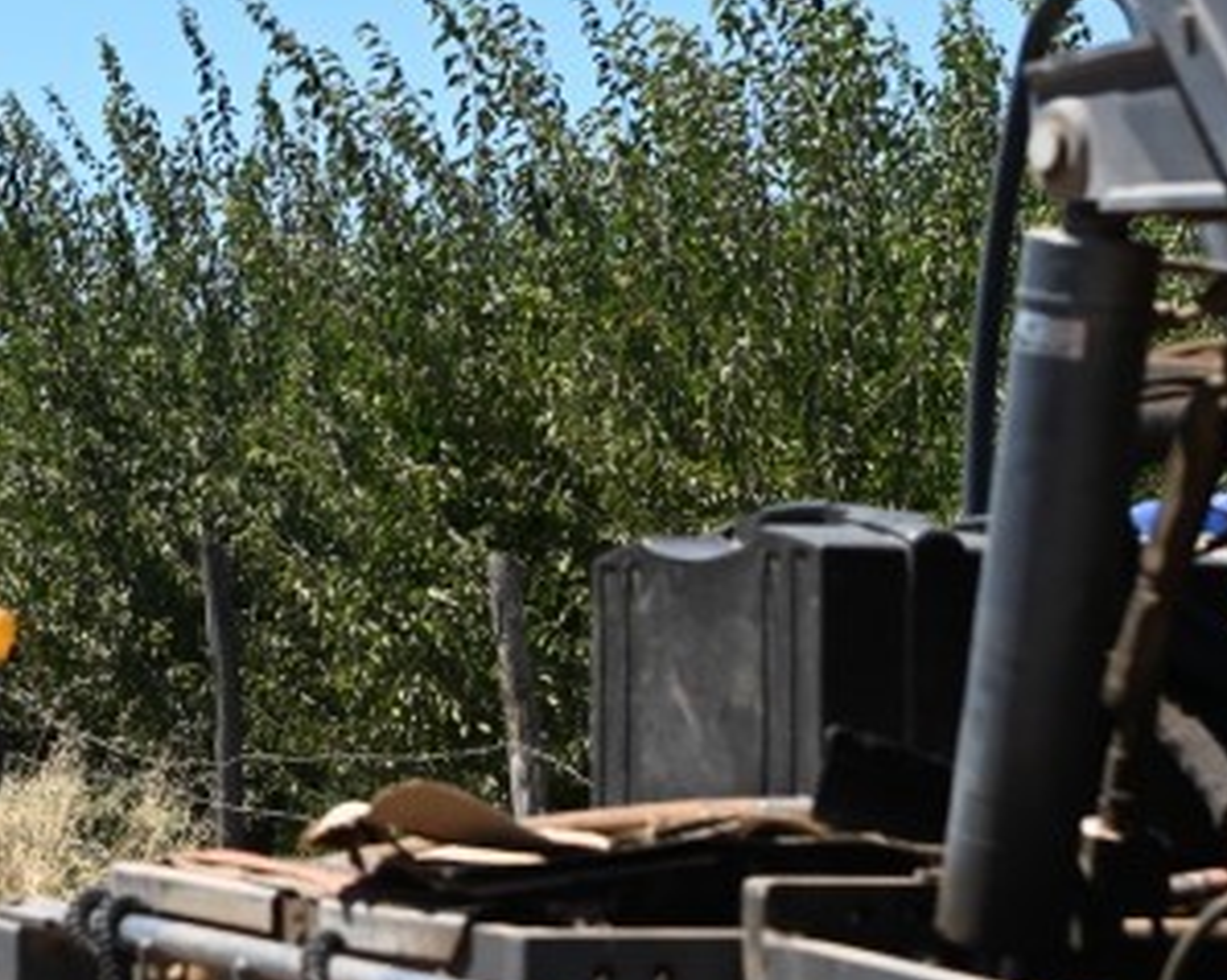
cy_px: 445
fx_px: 3956
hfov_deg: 17.2
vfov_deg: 14.1
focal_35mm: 109
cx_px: -4
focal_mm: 30
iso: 400
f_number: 2.8
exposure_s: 1/6400
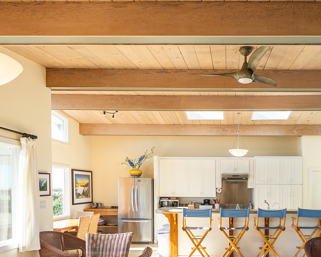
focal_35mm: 29
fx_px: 275
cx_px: 211
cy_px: 203
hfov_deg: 59.2
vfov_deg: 47.4
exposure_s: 1/40
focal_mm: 12
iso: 80
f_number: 5
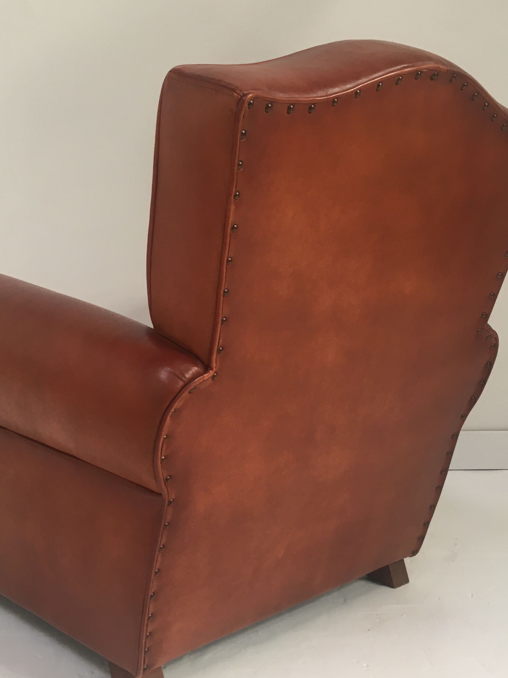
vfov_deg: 44.8
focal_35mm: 42
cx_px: 205
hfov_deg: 34.2
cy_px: 364
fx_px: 822
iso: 40
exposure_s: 1/33
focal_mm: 4.15
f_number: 2.2
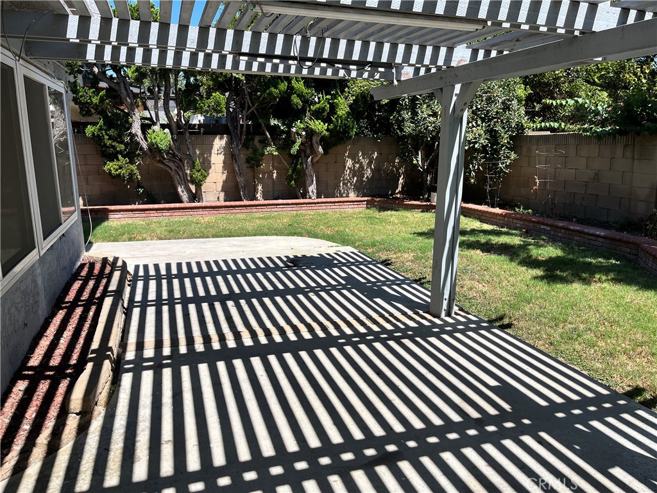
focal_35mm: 26
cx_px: 328
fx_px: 493
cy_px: 246
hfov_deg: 67.3
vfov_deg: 53.1
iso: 50
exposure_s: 1/2268
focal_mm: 5.1
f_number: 1.6
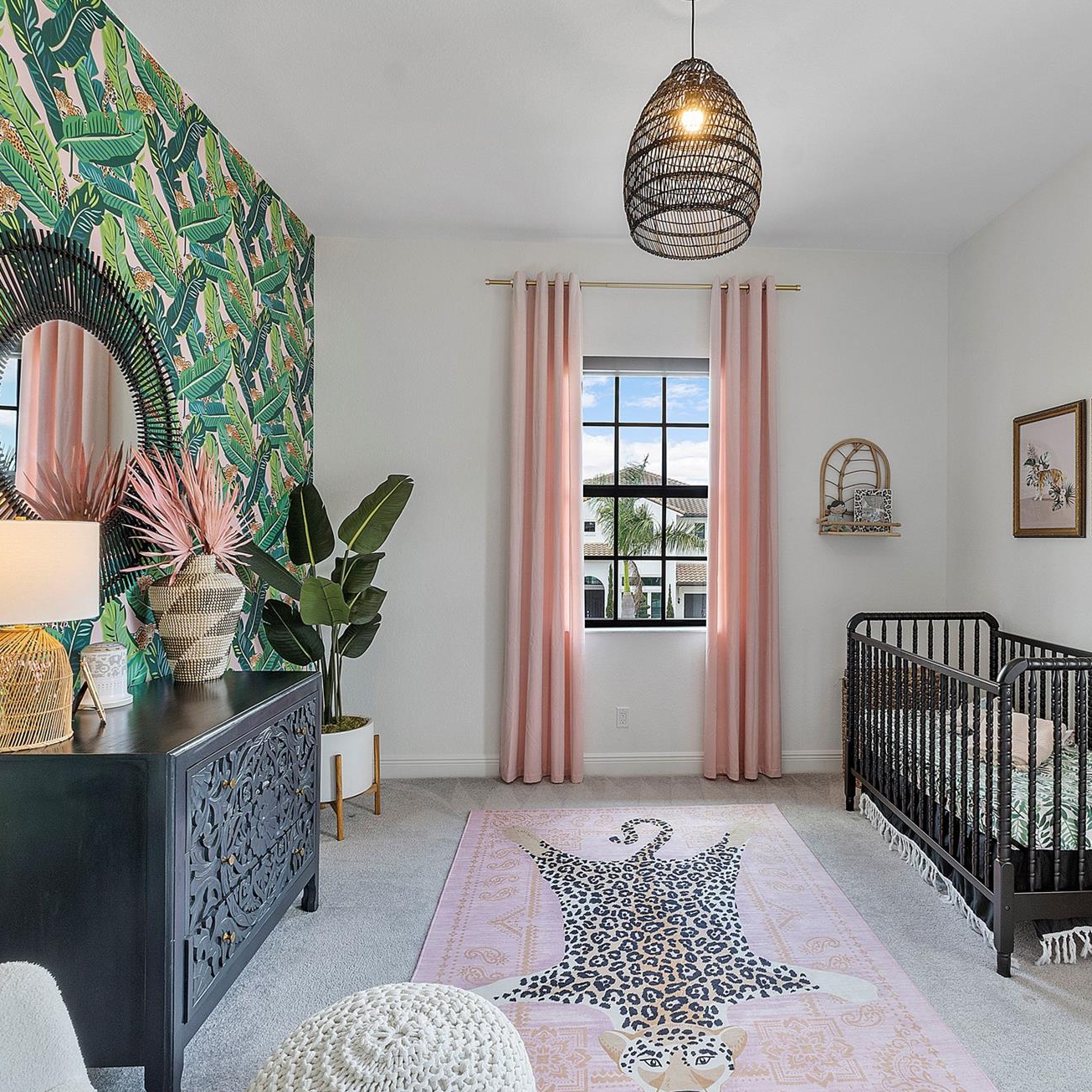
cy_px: 545
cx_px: 638
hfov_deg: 74.2
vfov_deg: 74.8
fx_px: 714
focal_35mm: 20
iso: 160
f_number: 11
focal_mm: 10
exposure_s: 1/8
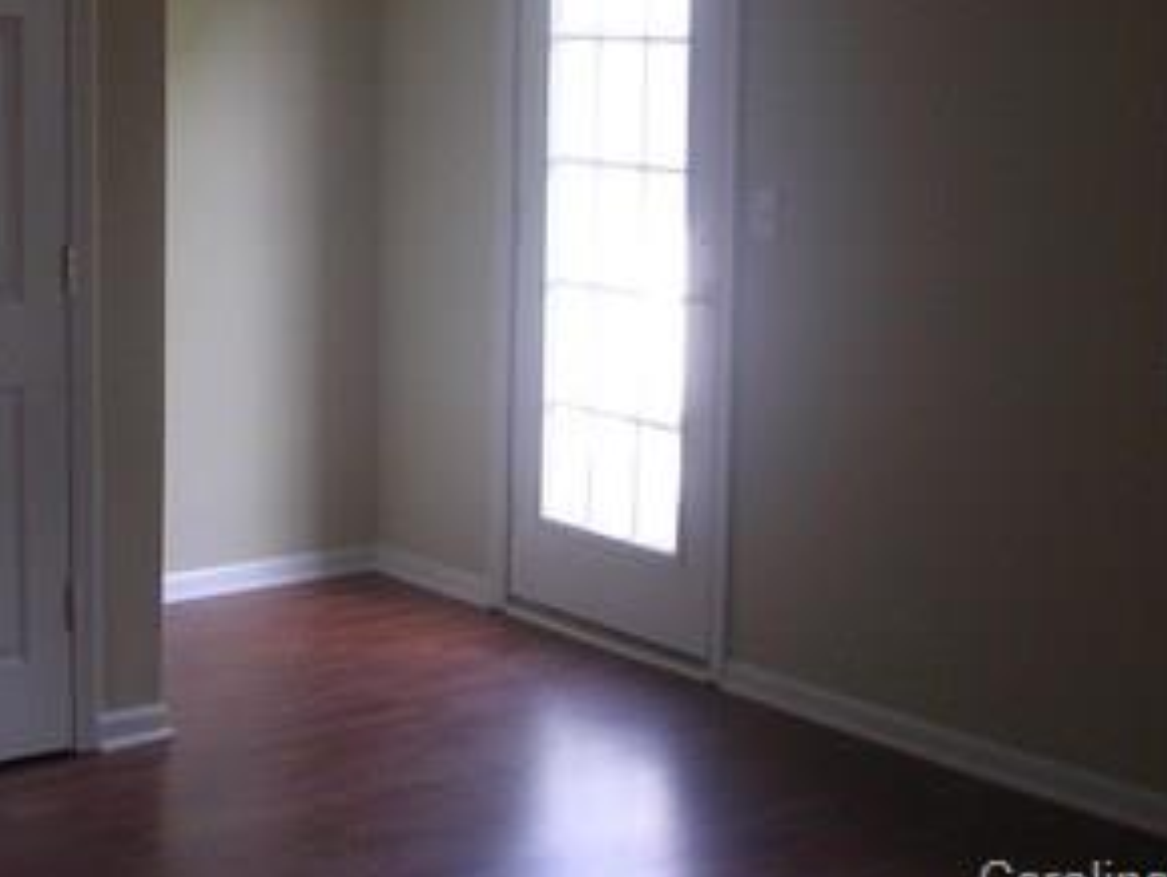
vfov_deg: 21.6
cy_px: 149
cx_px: 410
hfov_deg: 28.8
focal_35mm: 67
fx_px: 2261
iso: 50
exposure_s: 1/36.9
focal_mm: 5.8
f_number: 2.8
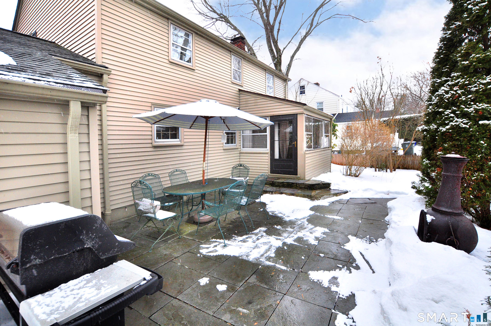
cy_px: 163
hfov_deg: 100.5
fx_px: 204
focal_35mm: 15
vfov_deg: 77.2
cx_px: 246
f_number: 8
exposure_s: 1/125
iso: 1000
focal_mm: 10
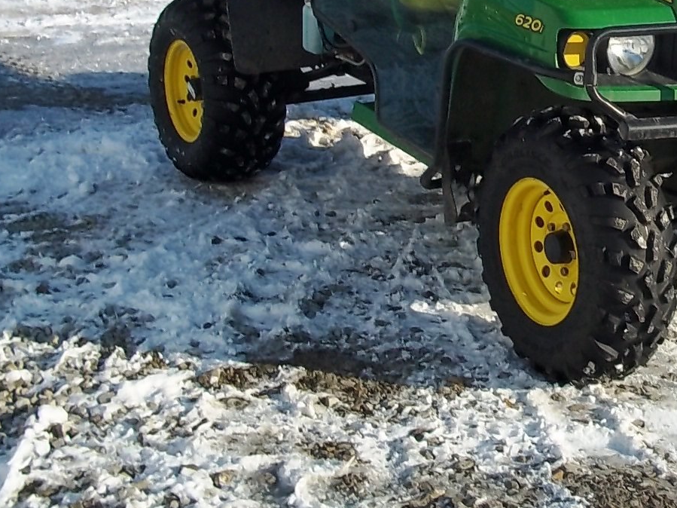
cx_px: 547
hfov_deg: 23.5
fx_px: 1603
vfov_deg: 17.6
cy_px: 2
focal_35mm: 82
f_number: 8
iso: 80
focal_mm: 6.5
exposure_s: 1/200
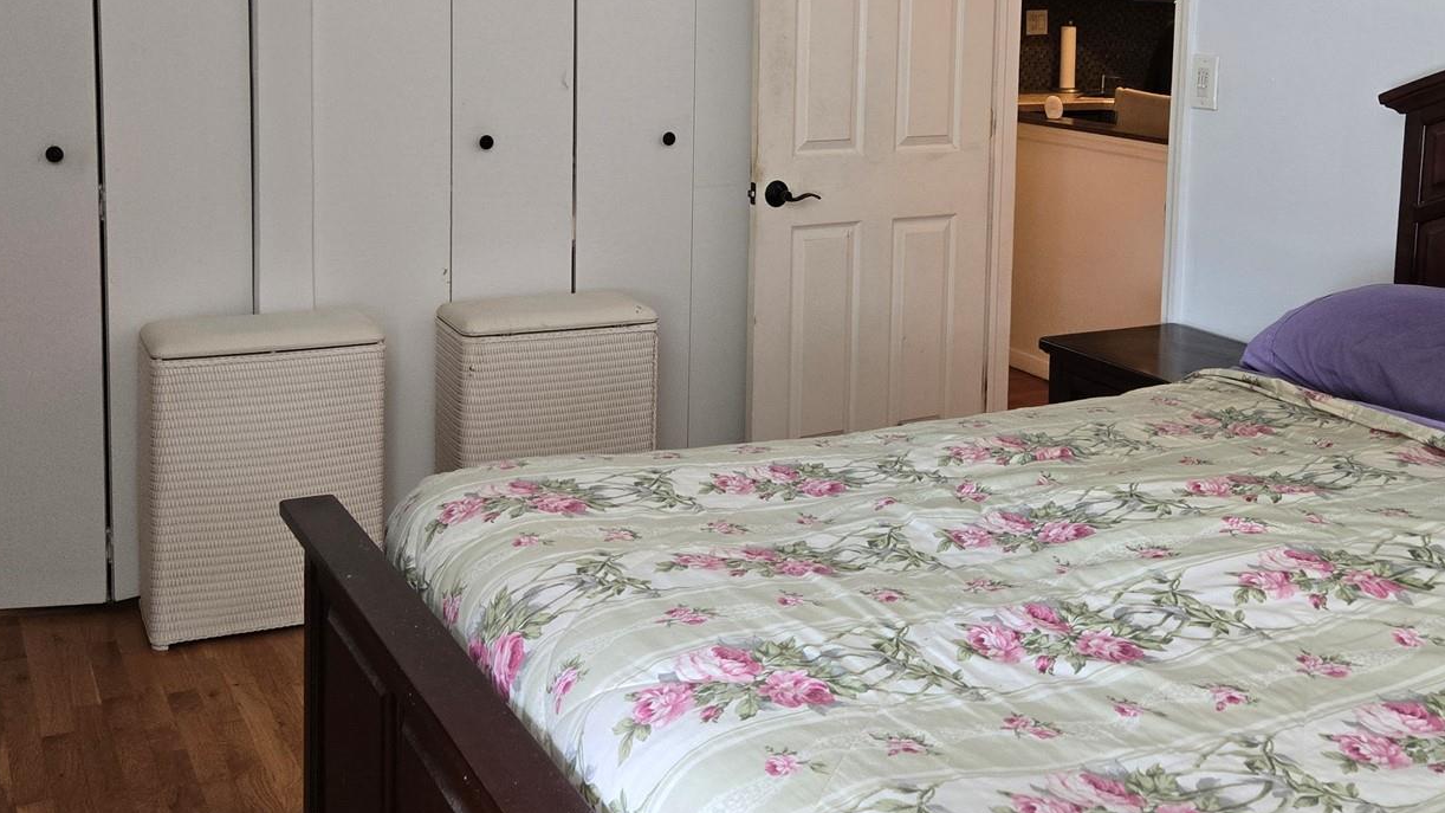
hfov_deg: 48.3
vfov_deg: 27.8
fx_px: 1609
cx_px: 803
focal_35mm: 42
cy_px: 163
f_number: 1.8
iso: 320
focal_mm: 5.4
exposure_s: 1/120
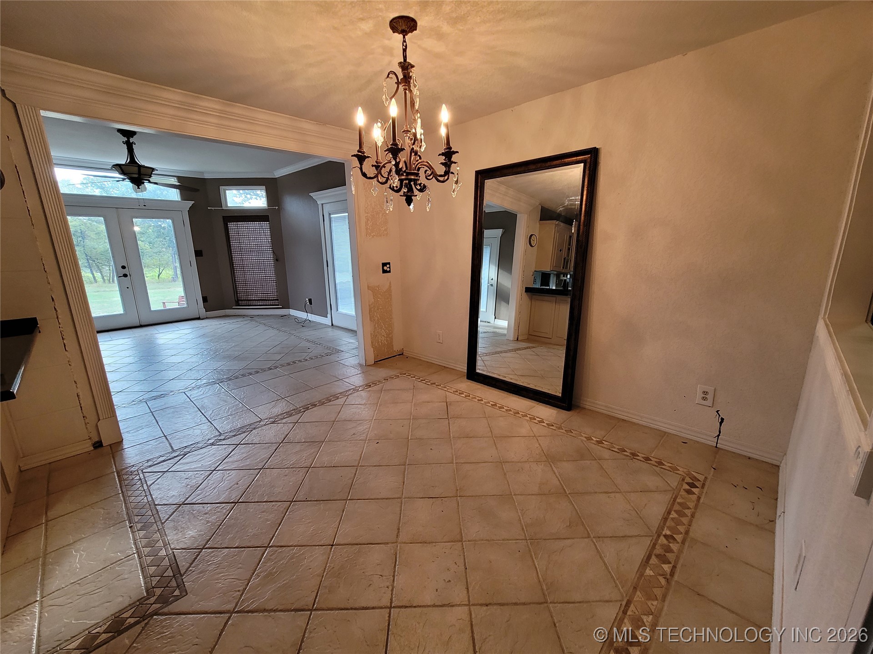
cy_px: 327
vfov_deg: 89.9
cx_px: 436
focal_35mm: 13
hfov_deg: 106.2
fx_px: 328
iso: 200
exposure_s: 1/60
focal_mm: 2.2
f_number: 2.2
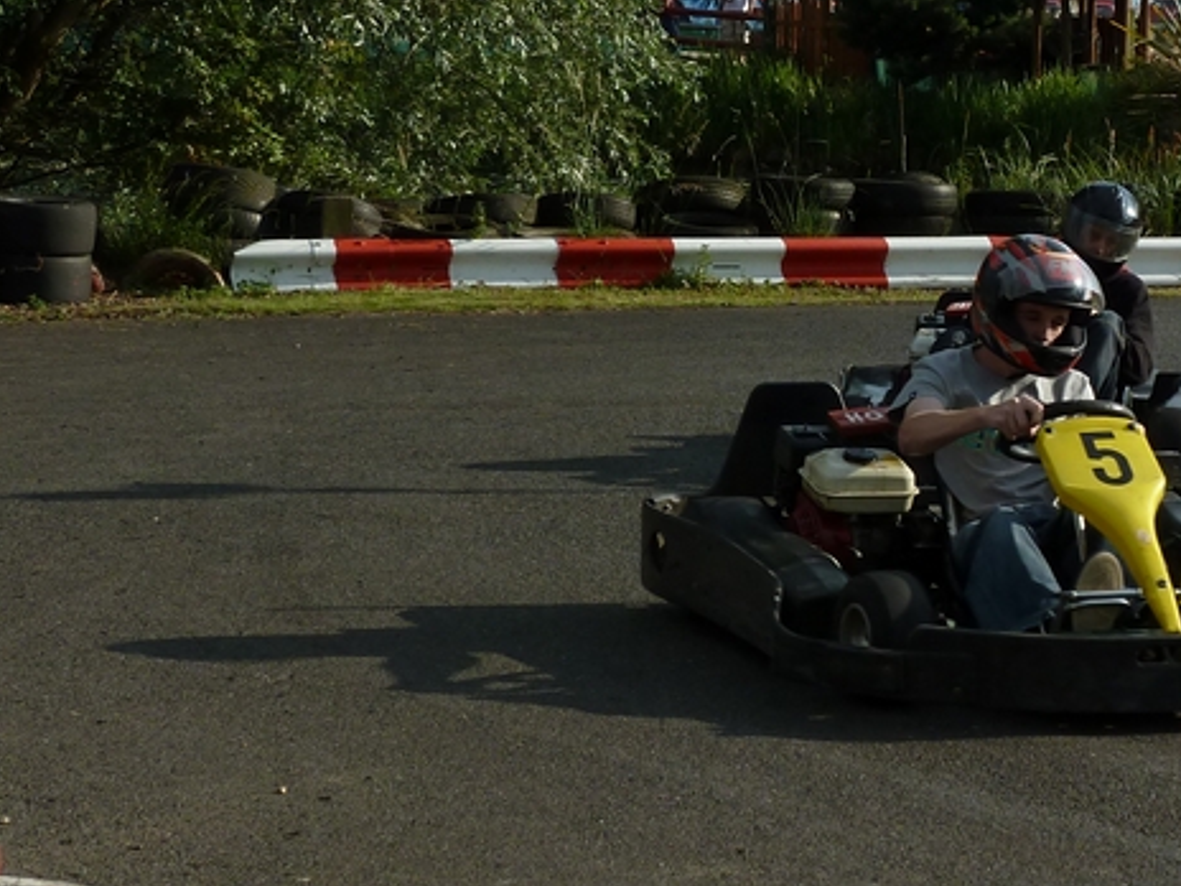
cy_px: 356
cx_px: 1097
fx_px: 3616
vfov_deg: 14.0
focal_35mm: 106
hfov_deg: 18.2
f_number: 4
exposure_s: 1/500
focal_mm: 7.9
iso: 80
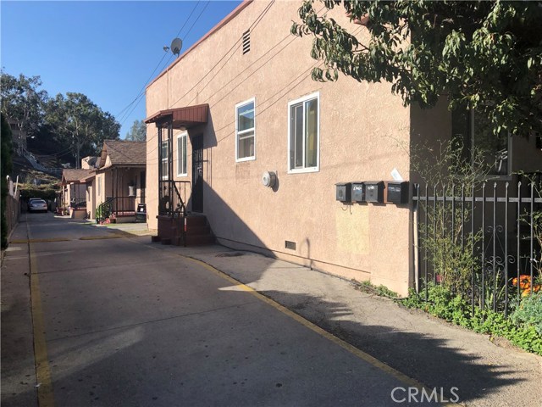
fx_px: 438
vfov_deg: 49.7
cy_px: 204
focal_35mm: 28
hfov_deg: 63.4
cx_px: 271
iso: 20
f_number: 1.8
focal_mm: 4
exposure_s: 1/2703
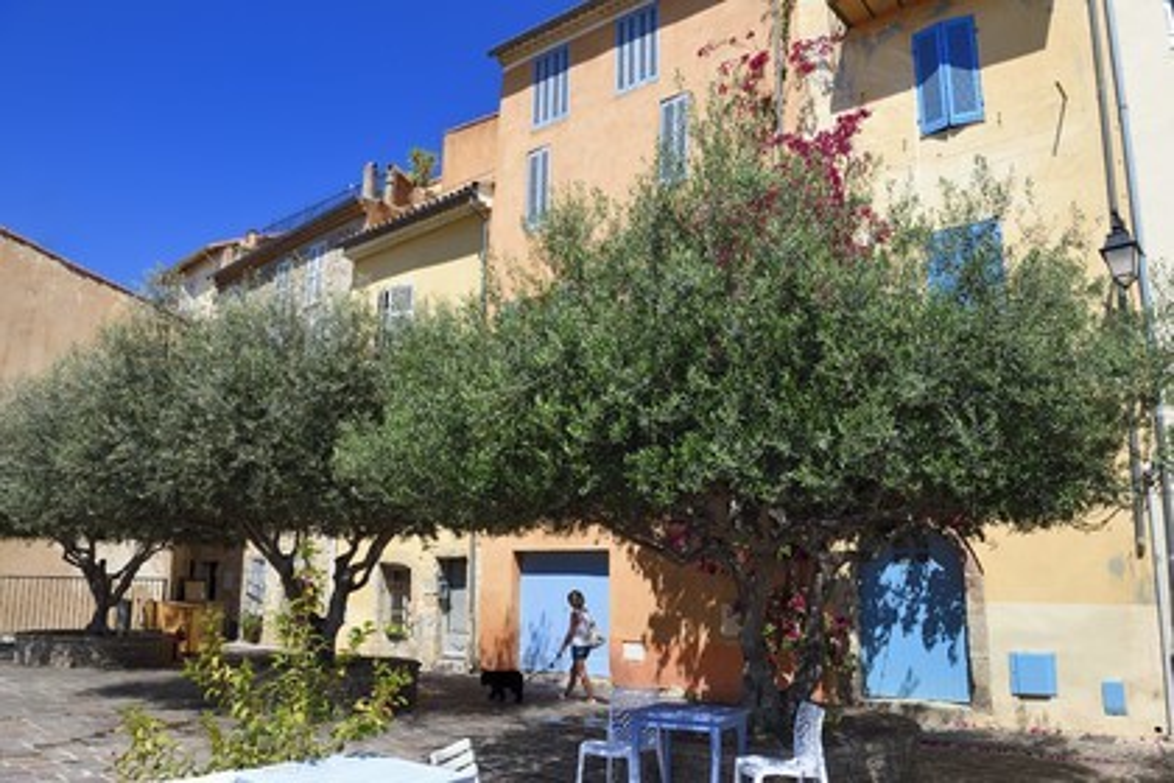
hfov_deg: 73.7
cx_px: 587
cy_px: 392
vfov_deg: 53.1
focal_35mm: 24
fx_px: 783
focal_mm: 24
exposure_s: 1/400
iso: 200
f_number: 10
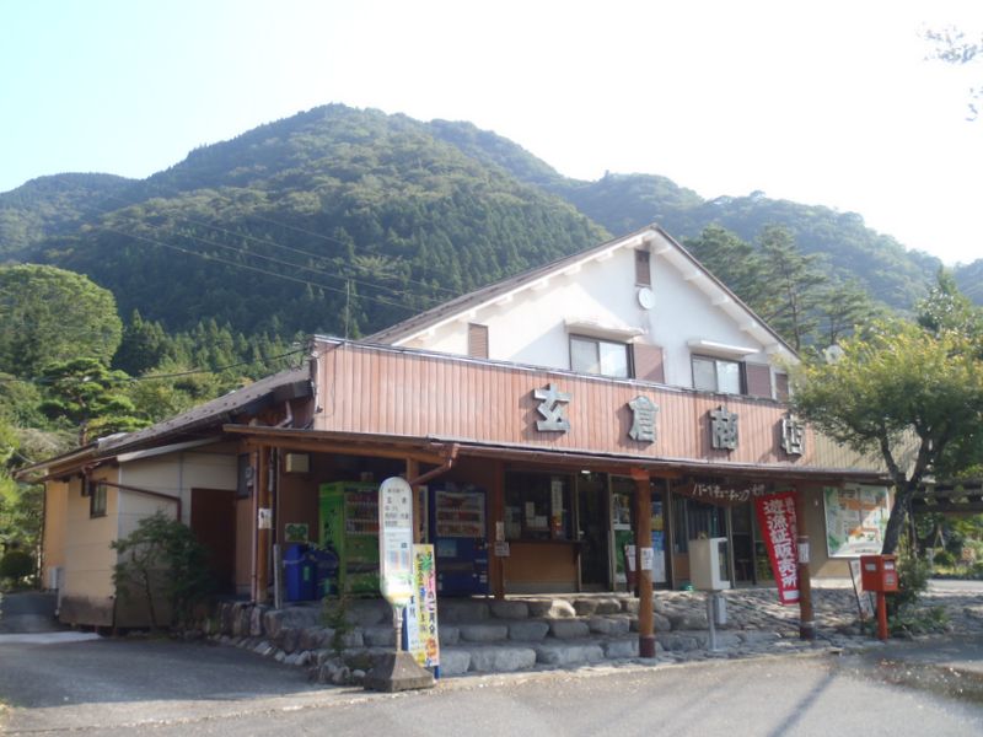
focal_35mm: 36
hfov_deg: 51.4
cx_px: 492
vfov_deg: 39.7
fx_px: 1022
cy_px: 368
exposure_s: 1/125
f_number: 4.5
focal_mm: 6.45
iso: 80
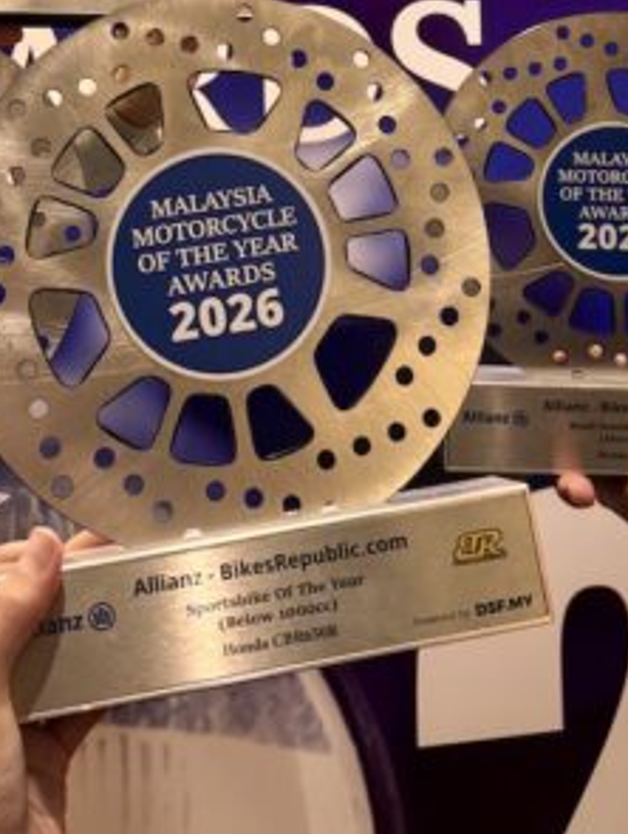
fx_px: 1472
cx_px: 236
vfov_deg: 28.8
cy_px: -71
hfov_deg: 24.0
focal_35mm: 61
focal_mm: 6.76
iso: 160
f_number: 1.78
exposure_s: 1/50
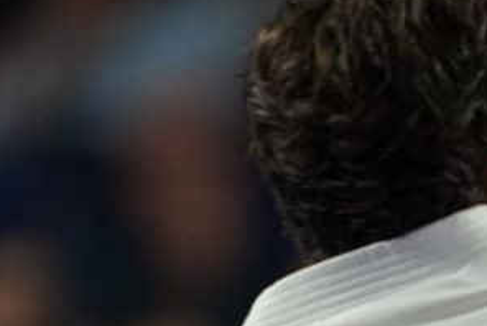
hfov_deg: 0.8
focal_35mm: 2429
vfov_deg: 0.6
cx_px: 819
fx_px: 32891
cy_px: 688
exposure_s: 1/1000
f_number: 2.8
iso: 2000
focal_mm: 400
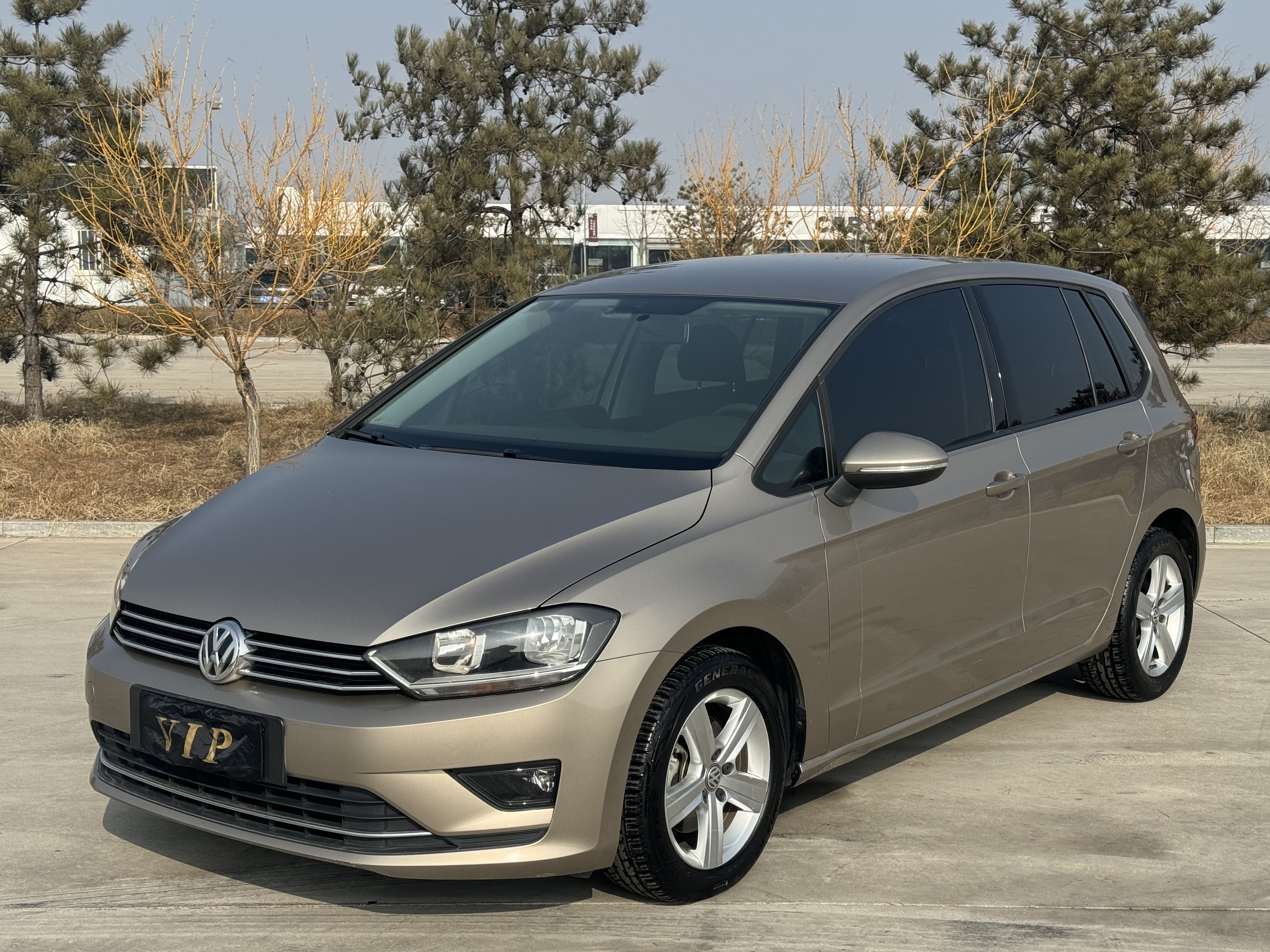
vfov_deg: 29.7
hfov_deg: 38.9
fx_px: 1798
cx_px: 648
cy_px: 483
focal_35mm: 49
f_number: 1.78
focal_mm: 6.76
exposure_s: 1/3817
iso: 64
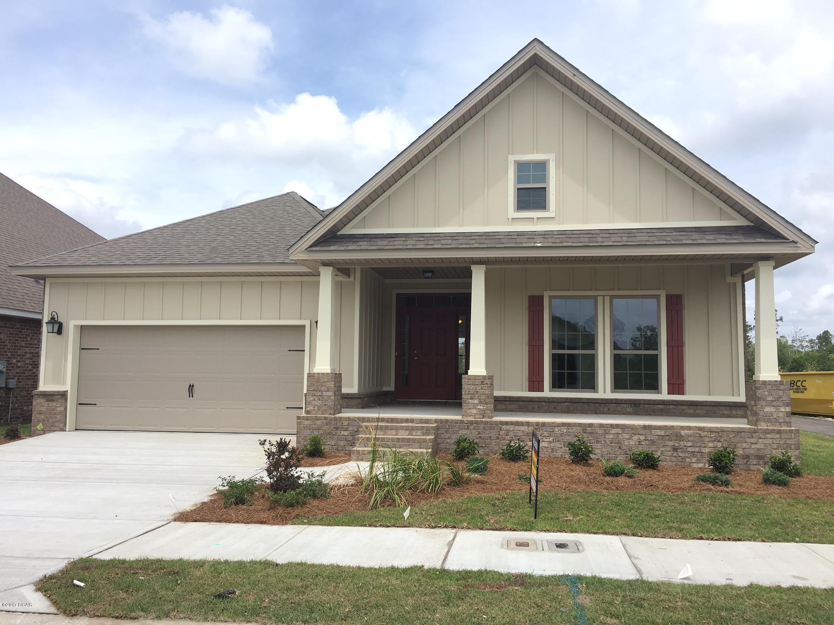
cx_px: 417
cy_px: 312
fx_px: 699
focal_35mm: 29
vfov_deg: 48.2
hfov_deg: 61.7
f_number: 2.2
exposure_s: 1/1068
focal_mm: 4.15
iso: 25
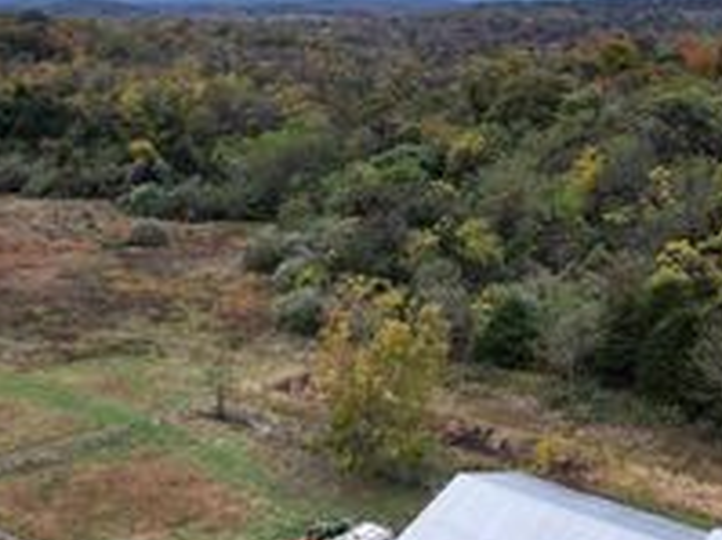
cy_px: 313
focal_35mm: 52
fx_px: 1084
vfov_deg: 28.0
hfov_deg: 36.8
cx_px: 390
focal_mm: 6.72
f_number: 1.7
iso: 100
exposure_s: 1/240
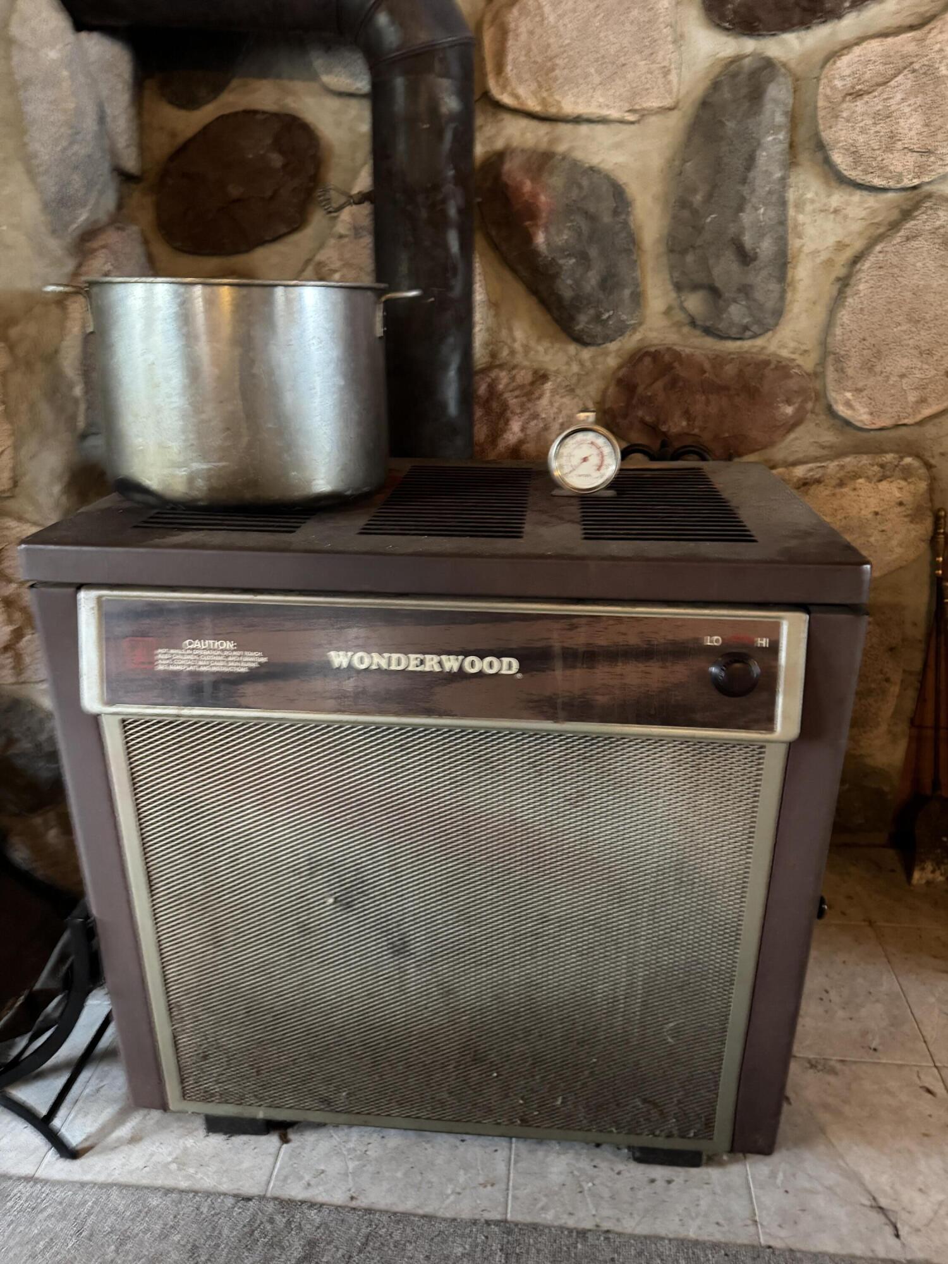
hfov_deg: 56.8
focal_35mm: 24
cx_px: 474
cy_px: 632
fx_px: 876
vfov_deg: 71.6
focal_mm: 6.76
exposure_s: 1/32
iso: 1000
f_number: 1.78
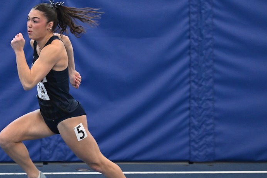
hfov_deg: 7.9
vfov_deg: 5.3
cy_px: 78
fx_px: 1929
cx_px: 67
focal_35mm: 260
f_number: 2.8
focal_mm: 140
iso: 5000
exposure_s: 1/1000
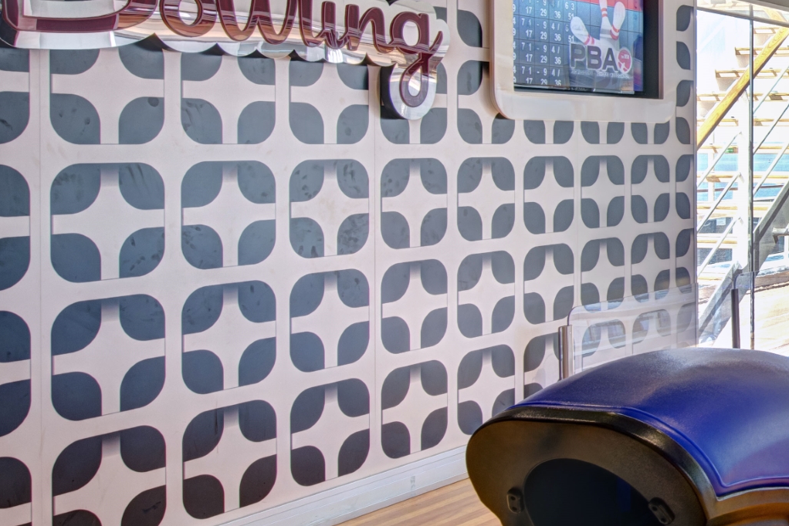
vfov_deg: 23.6
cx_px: 1119
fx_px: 1250
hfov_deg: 27.1
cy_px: 140
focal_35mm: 57
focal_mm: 18
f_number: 11
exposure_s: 1/15
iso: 100
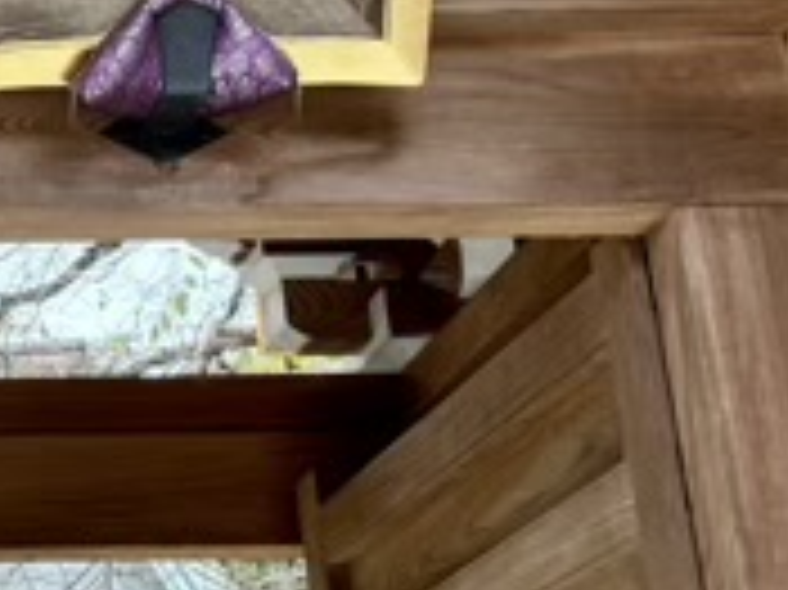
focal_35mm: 104
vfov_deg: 14.2
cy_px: 340
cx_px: -401
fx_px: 2366
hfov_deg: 17.1
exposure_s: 1/268
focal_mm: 5.96
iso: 50
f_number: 1.6
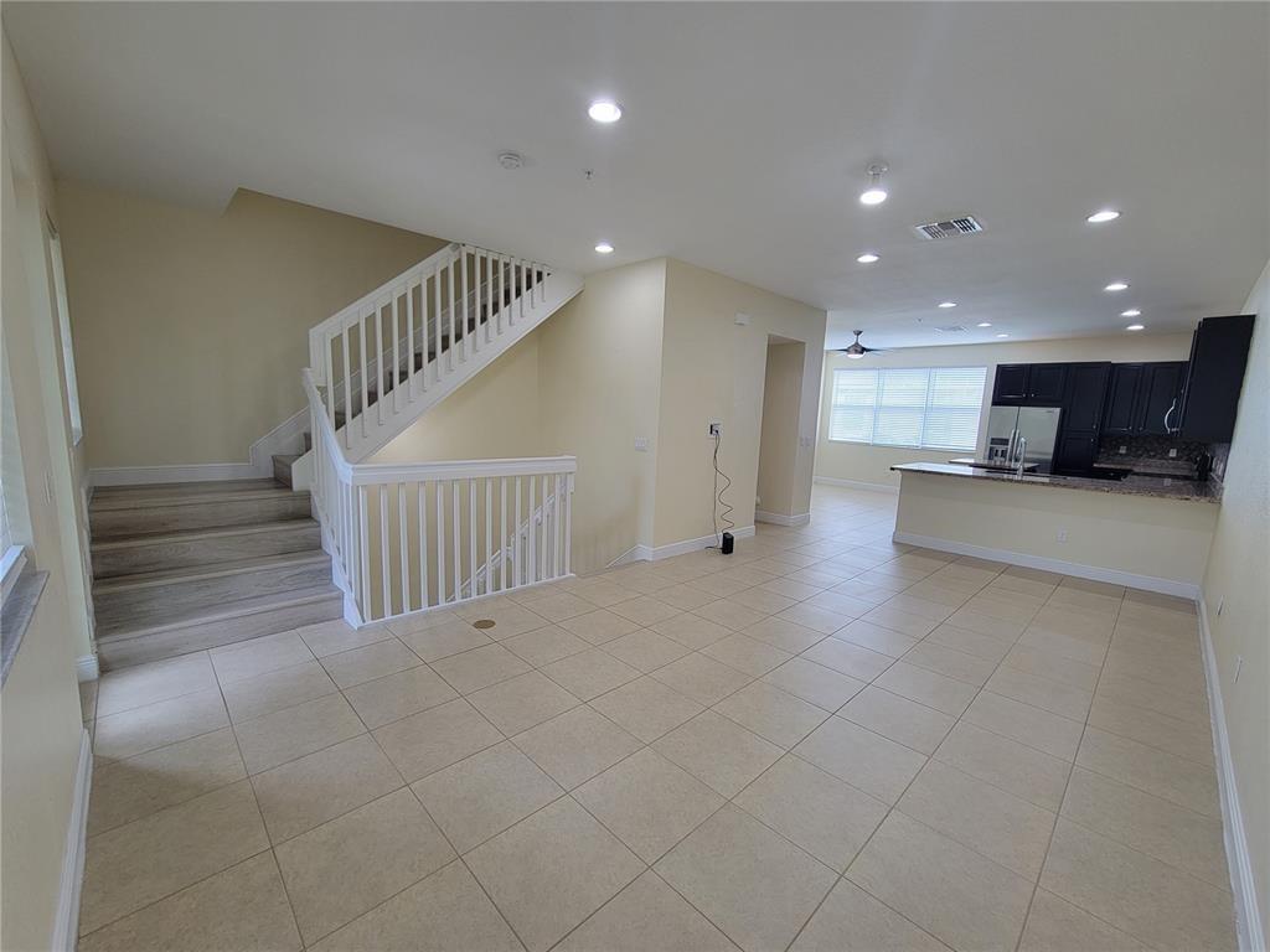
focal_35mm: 13
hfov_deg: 106.2
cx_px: 635
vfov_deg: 89.9
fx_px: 477
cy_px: 476
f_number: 2.2
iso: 100
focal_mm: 2.2
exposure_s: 1/60
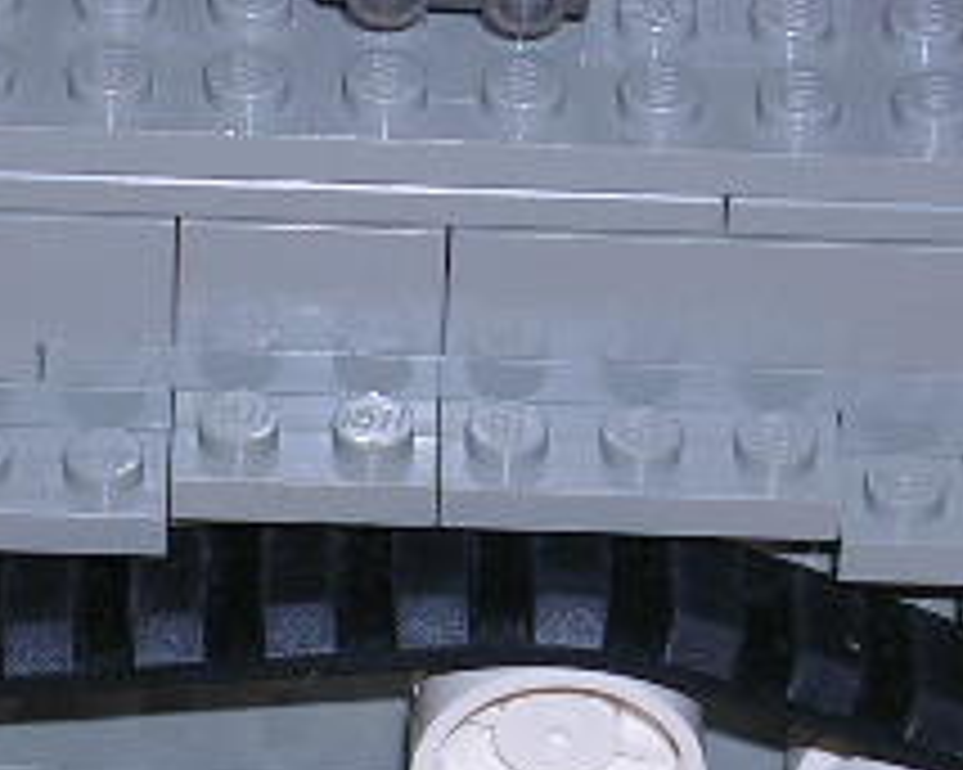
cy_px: 392
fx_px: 5584
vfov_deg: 7.9
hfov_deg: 9.8
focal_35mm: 196
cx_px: 320
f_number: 3.6
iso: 50
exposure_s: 1/60.1
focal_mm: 10.2
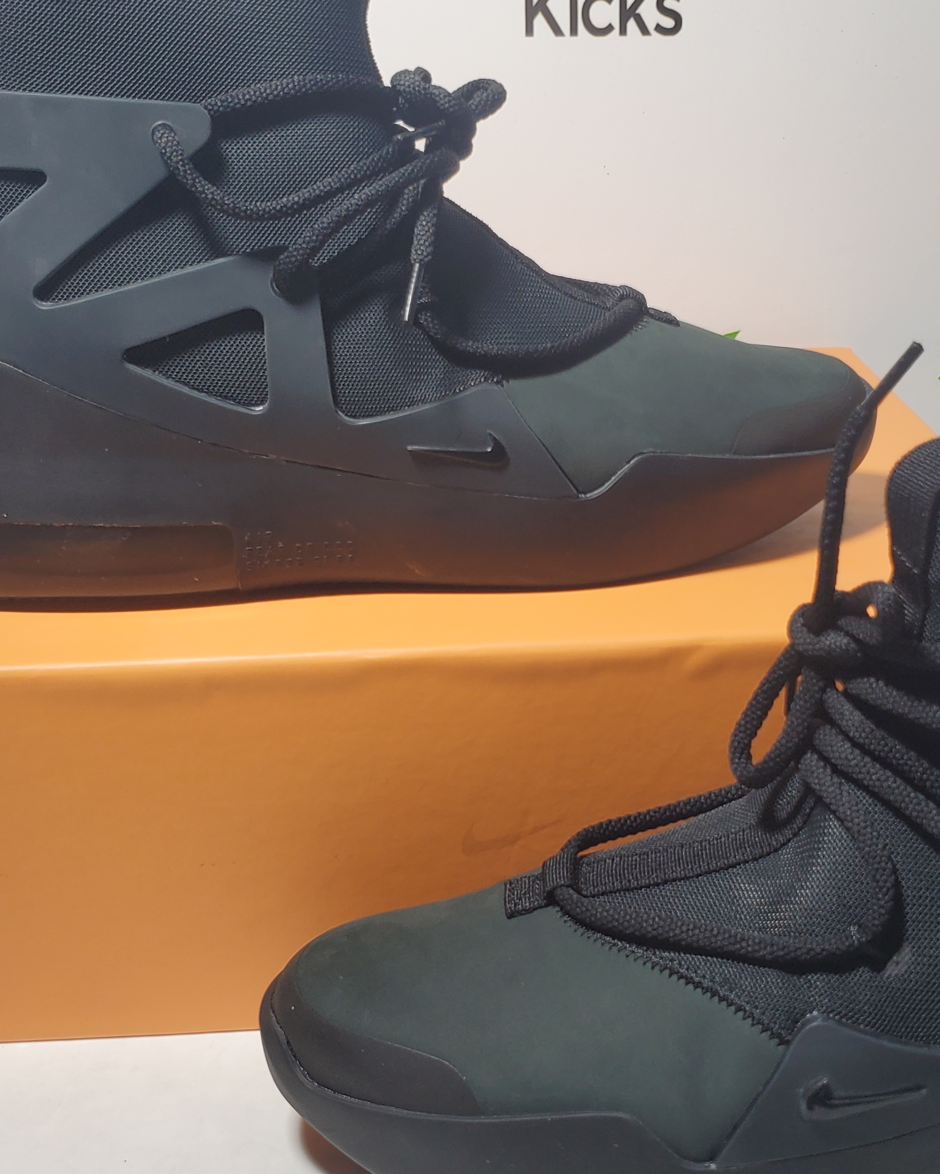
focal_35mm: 49
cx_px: 606
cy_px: 566
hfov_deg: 30.7
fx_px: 1704
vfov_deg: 38.0
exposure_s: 1/394
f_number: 1.5
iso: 50
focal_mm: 4.3
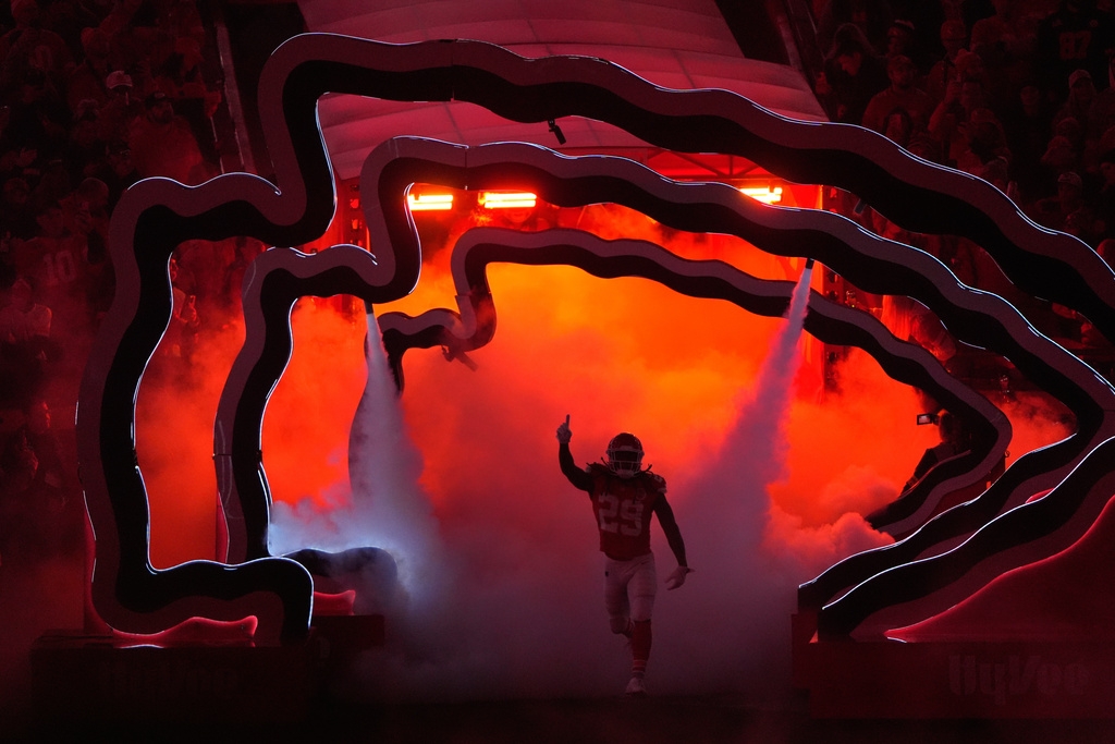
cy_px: 372
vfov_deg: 2.3
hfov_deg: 3.4
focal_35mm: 600
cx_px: 558
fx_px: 18585
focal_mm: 600
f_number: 4
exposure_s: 1/1600
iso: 4000
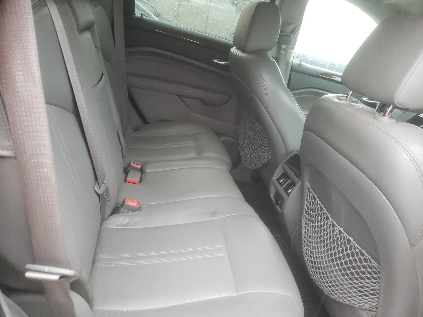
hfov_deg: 67.3
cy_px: 158
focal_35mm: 26
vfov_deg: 53.1
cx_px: 212
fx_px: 318
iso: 319
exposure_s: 1/60.2
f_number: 1.5
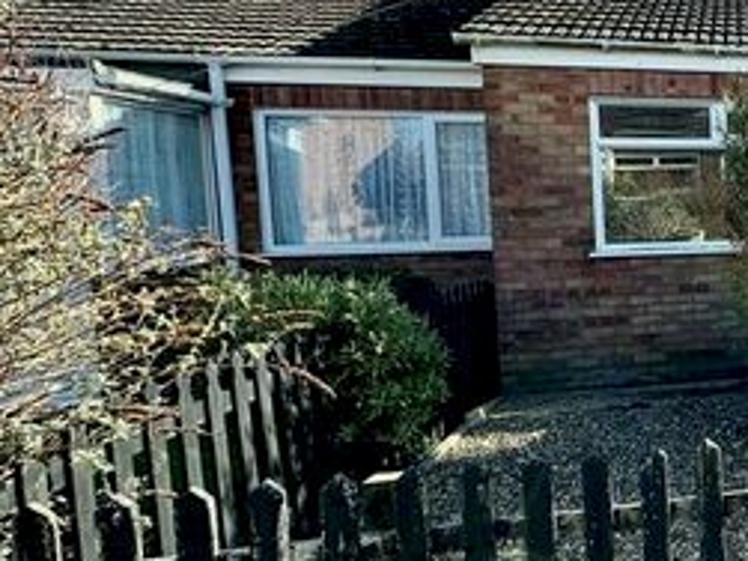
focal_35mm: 39
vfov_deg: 36.7
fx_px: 842
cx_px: 1037
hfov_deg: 32.0
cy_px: 249
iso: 40
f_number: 2.2
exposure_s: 1/584
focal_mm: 2.22
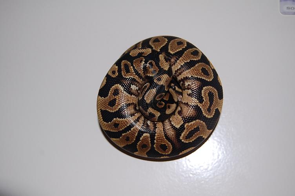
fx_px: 393
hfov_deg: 41.1
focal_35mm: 48
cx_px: 148
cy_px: 98
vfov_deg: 28.0
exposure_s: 1/60
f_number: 4.5
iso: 360
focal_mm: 32
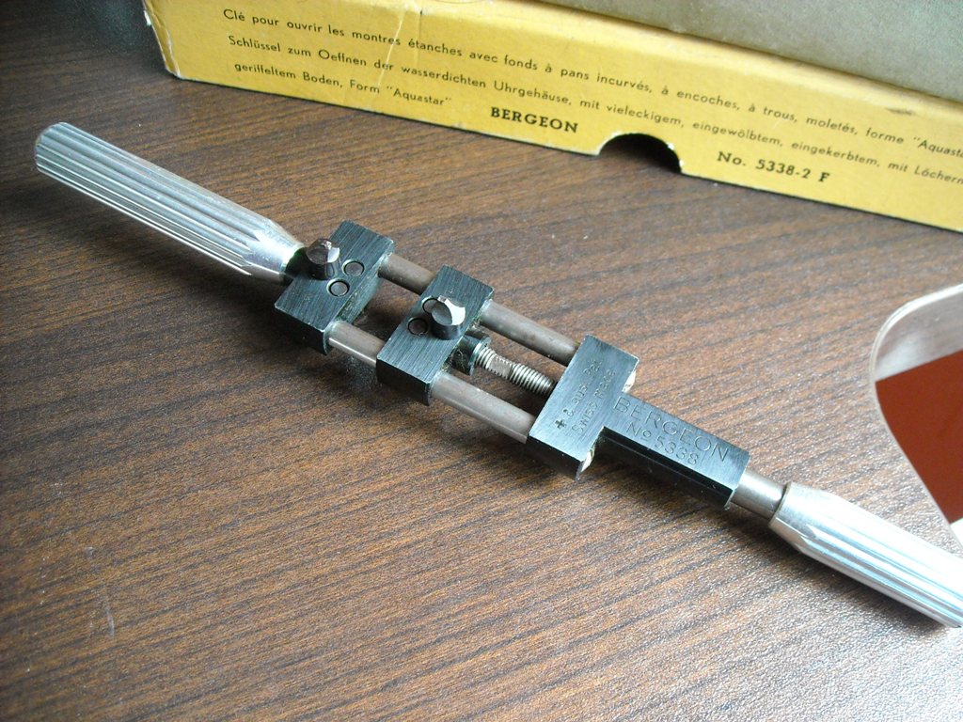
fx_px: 974
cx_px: 482
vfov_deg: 40.7
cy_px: 361
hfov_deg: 52.6
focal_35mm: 35
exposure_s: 1/23
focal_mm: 5.7
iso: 400
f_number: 2.8
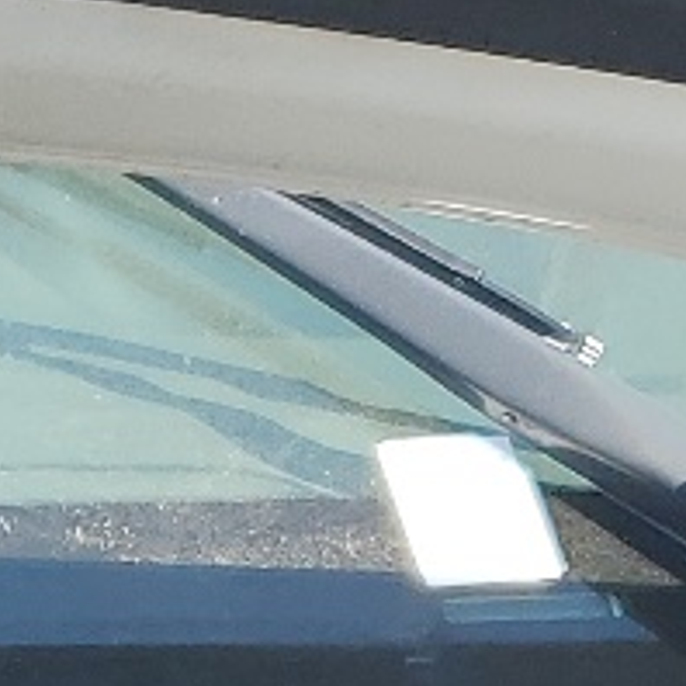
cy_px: 1123
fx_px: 4170
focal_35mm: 186
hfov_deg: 9.0
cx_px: -589
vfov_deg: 9.1
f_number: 1.5
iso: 50
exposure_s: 1/1250
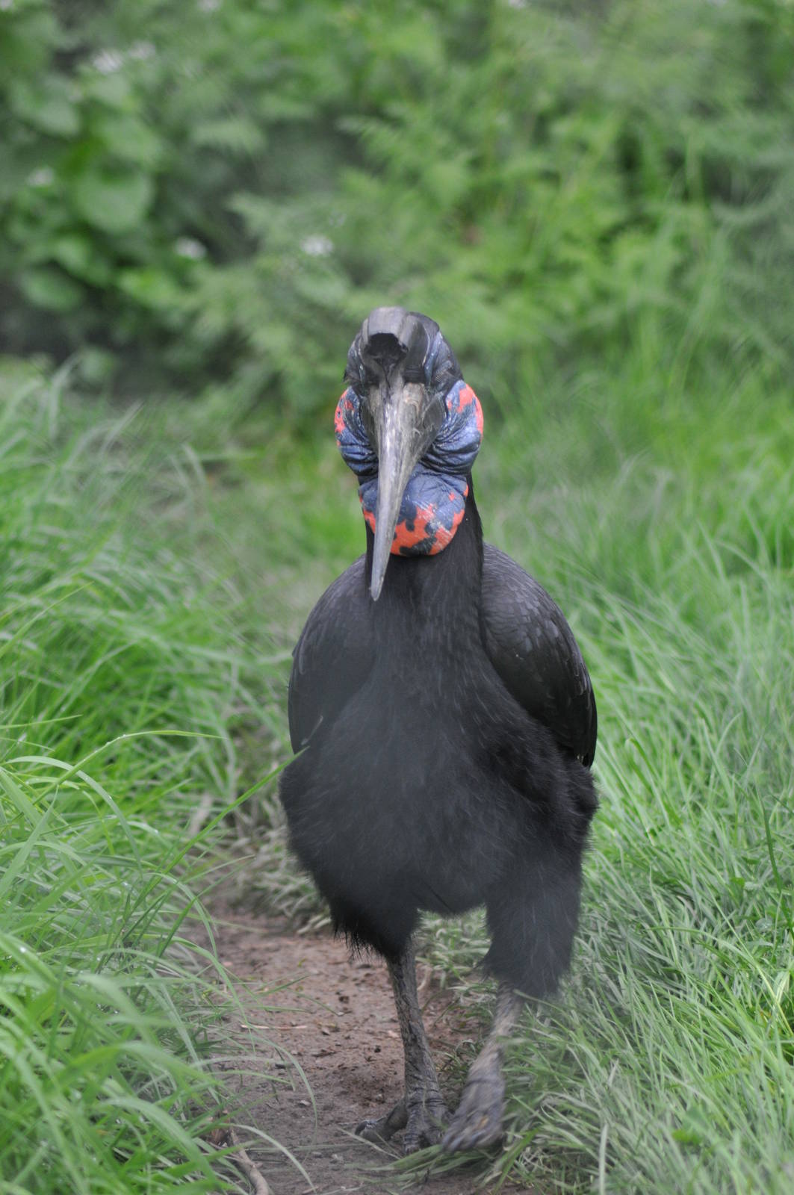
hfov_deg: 4.9
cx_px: 397
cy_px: 598
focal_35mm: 278
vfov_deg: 7.4
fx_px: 9202
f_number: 4.5
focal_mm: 185
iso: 640
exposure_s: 1/160
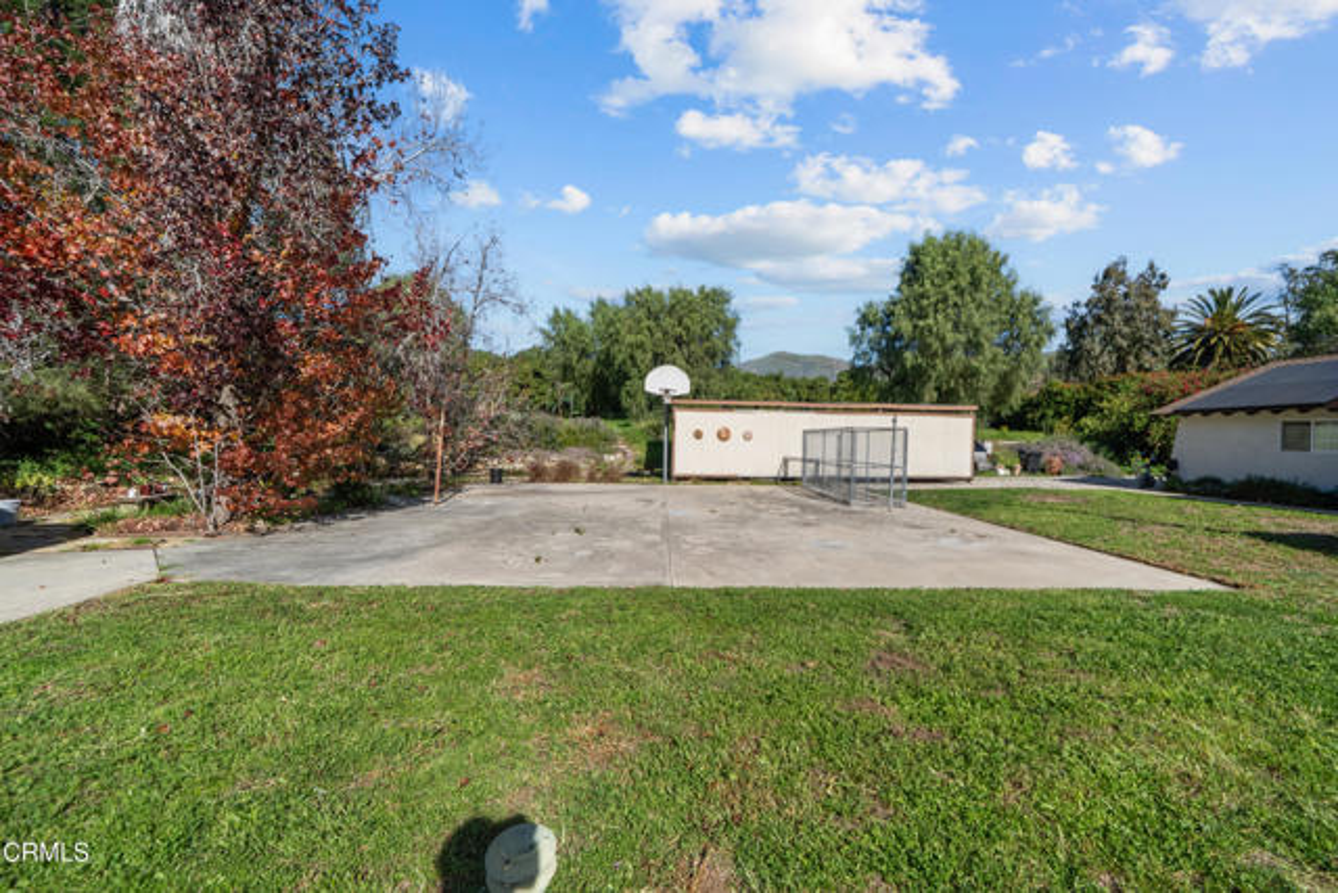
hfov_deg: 104.2
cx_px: 669
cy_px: 446
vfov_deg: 81.2
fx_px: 520
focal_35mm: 14
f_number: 9
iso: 100
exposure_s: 1/125
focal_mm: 14
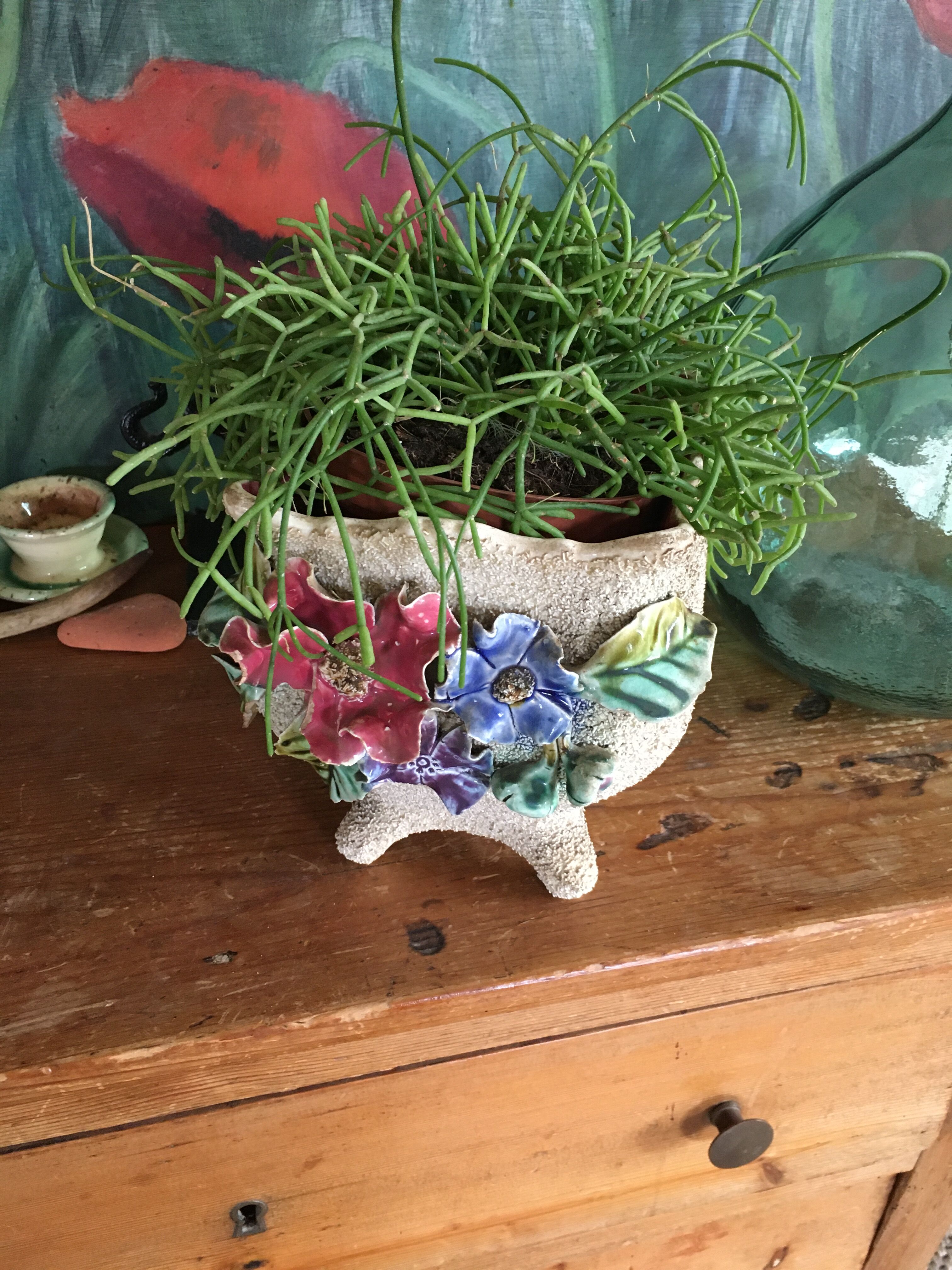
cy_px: 635
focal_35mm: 29
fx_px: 1063
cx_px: 476
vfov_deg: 61.7
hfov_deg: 48.2
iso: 200
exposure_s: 1/20
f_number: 2.2
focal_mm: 4.15
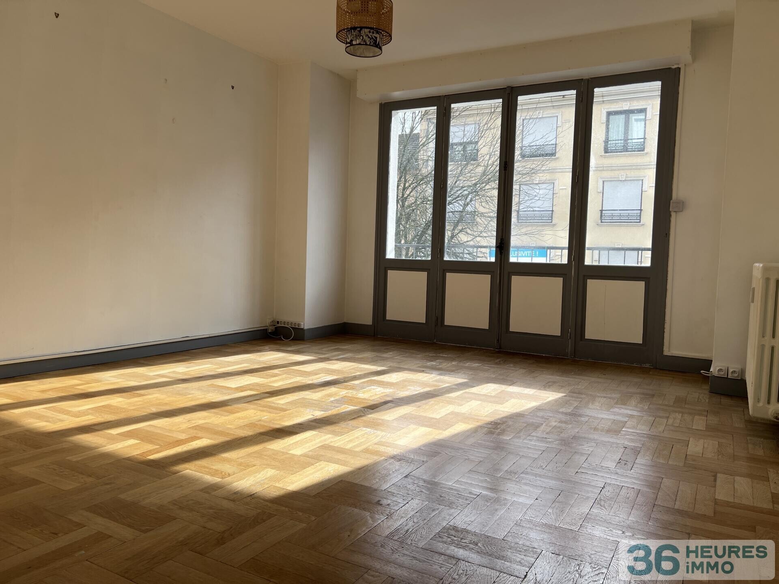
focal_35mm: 26
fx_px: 585
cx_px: 390
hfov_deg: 67.3
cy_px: 292
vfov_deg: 53.1
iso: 50
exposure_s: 1/1171
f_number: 1.5
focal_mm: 5.7
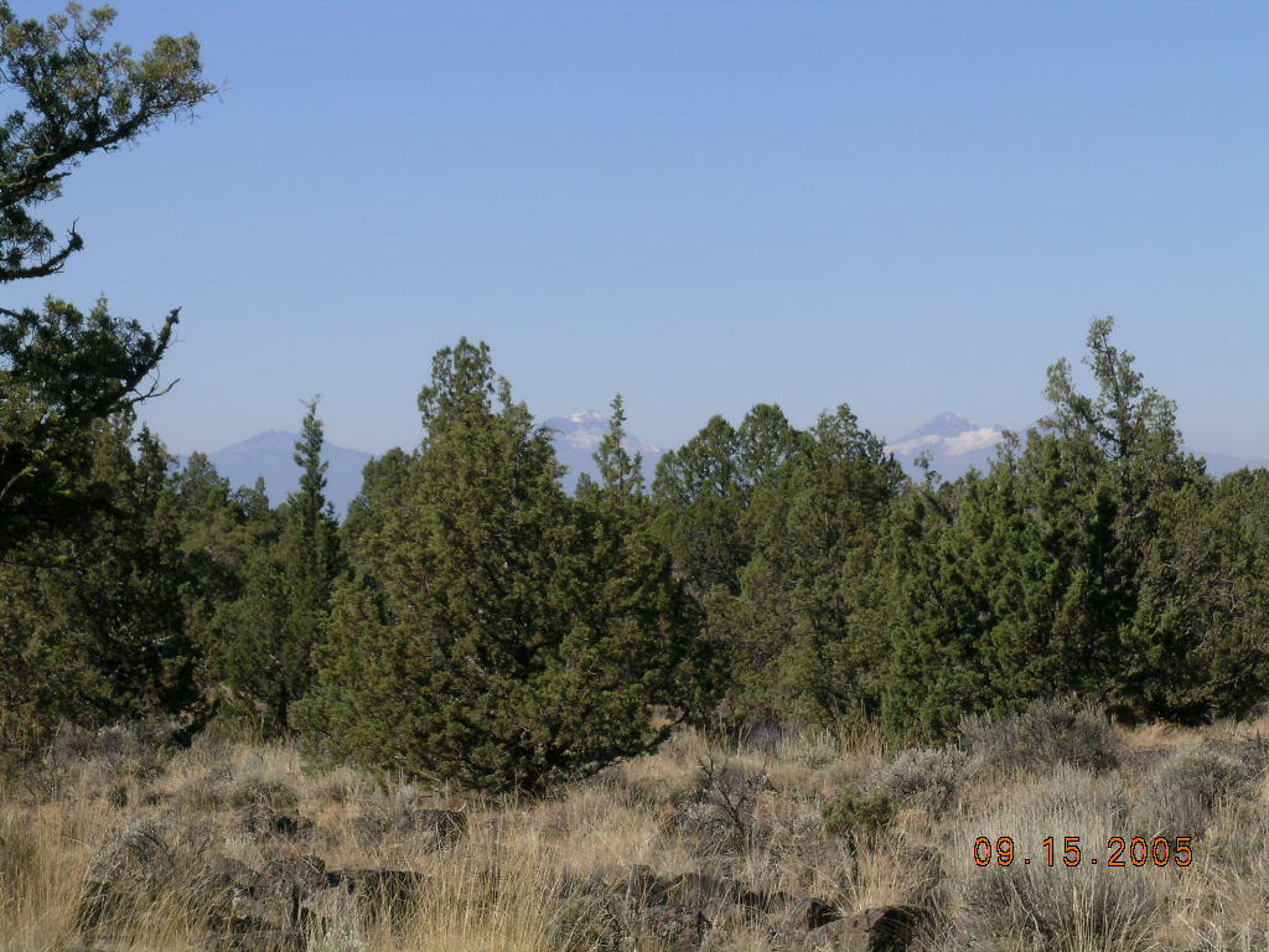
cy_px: 476
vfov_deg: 12.8
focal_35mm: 116
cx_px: 634
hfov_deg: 17.0
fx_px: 4252
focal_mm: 24
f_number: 7.3
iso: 50
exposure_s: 1/191
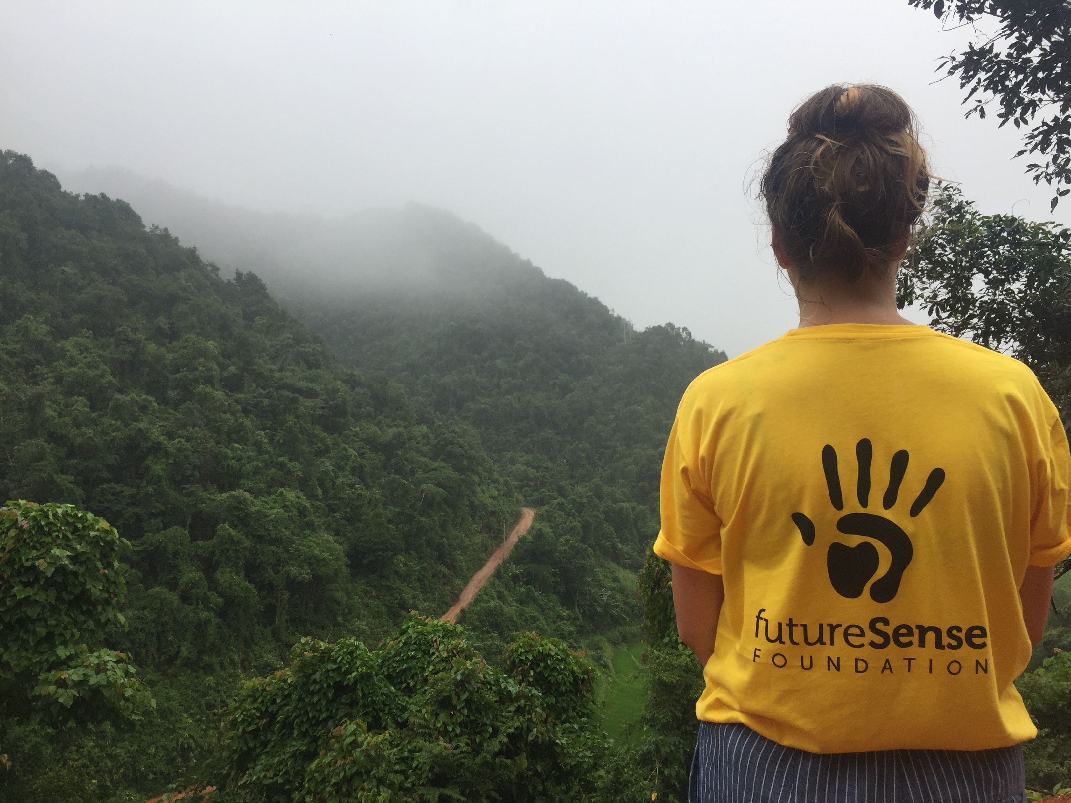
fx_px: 897
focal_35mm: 29
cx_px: 536
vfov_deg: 48.2
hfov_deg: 61.7
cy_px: 402
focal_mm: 4.15
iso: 32
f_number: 2.2
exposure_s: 1/434
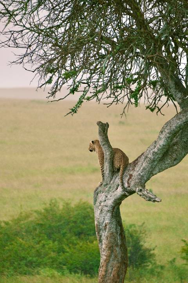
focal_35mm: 450
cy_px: 142
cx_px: 94
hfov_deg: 3.1
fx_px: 3525
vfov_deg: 4.6
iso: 640
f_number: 5.6
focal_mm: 300
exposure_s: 1/900
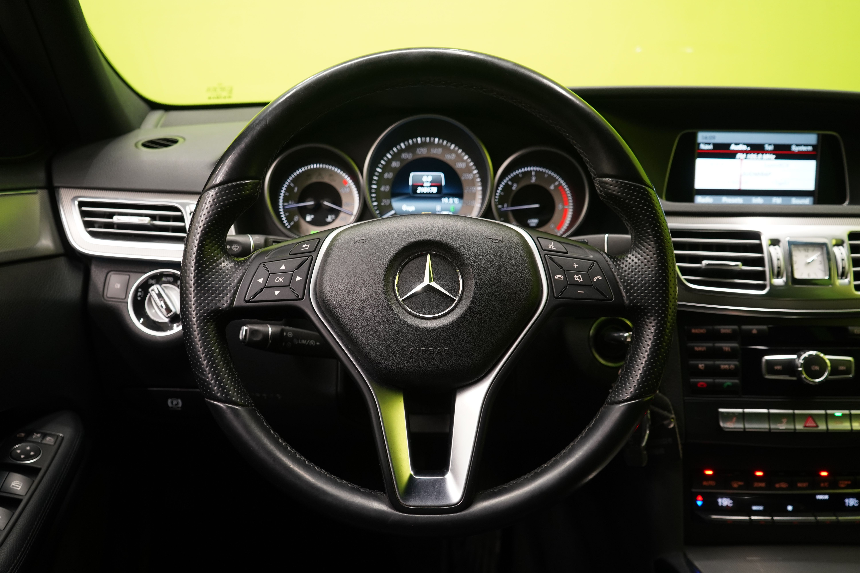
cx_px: 430
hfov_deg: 57.2
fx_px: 788
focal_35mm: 33
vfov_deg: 40.0
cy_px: 286
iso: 1250
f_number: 5.6
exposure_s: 1/25
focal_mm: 33
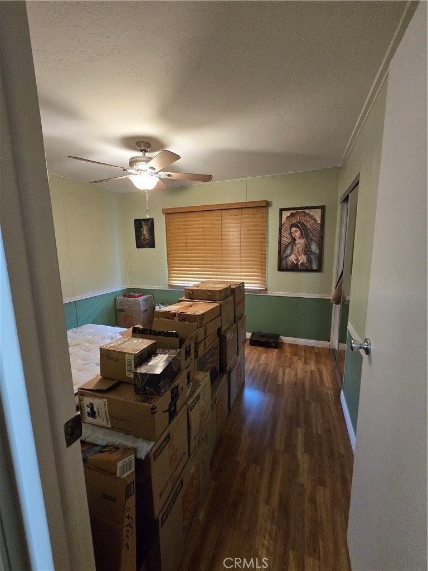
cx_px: 214
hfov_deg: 89.9
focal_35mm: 13
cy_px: 286
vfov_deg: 106.2
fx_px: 214
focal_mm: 2.2
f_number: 2.2
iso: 640
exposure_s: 1/60
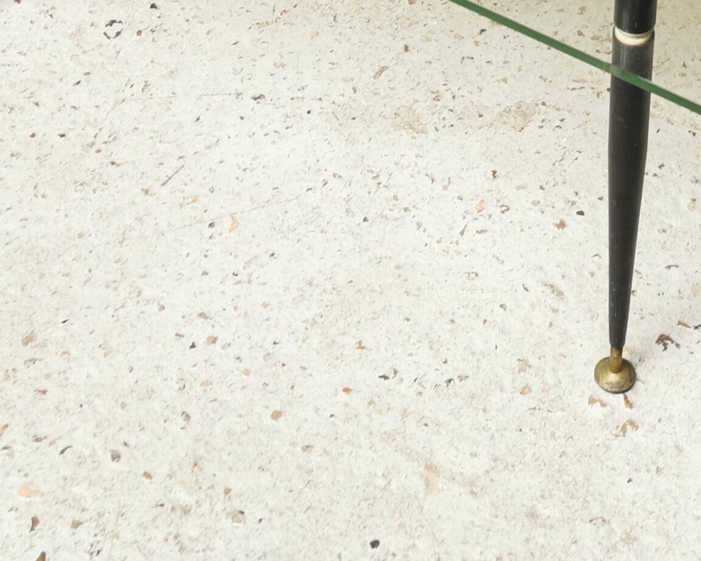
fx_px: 1722
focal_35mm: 83
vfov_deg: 17.0
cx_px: 524
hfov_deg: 22.8
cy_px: -235
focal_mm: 5.58
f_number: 1.8
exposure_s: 1/100
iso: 80
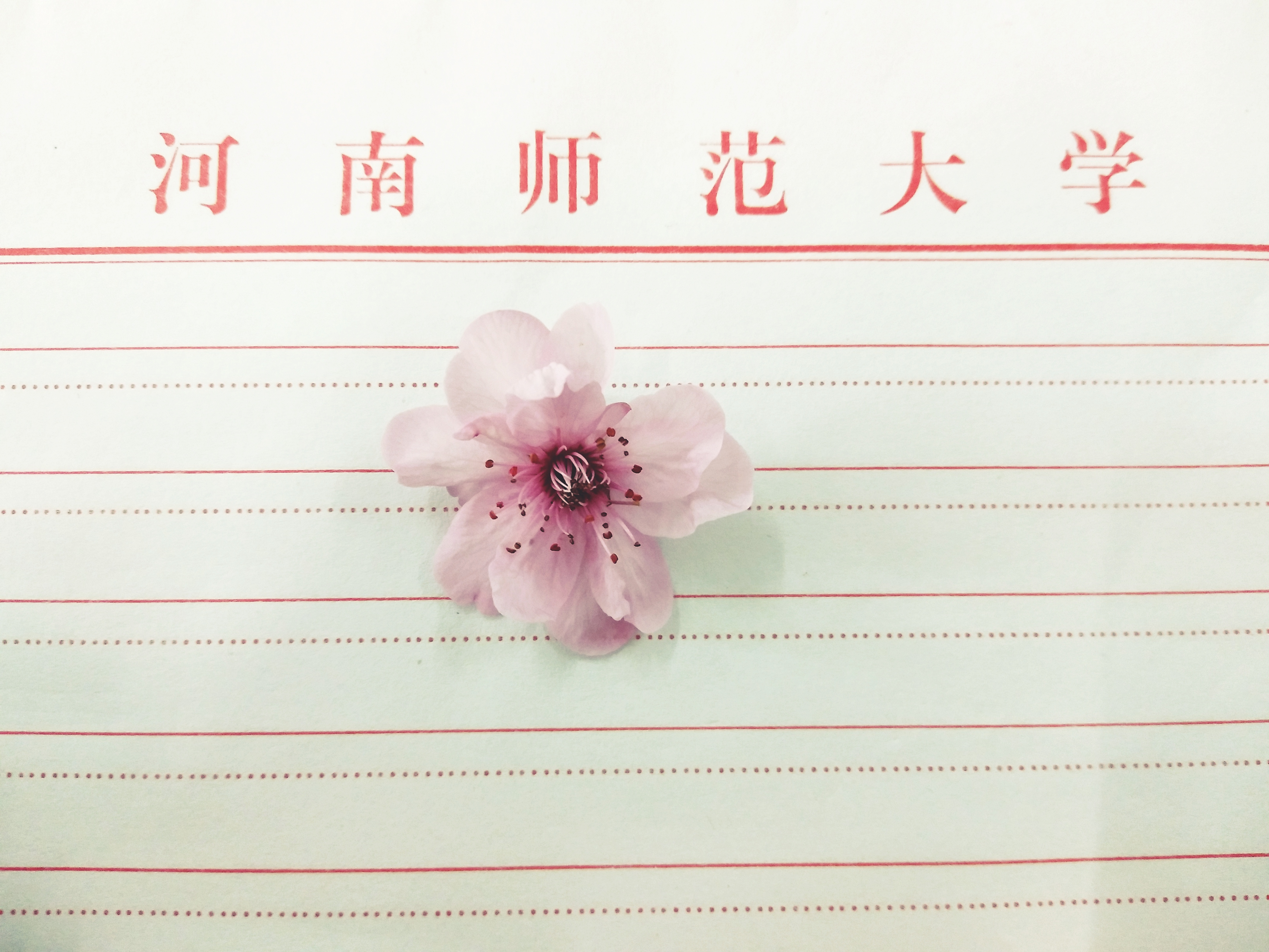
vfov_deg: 53.1
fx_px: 953
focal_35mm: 26
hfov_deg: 67.3
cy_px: 476
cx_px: 634
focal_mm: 3.88
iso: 250
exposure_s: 1/33.3
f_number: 2
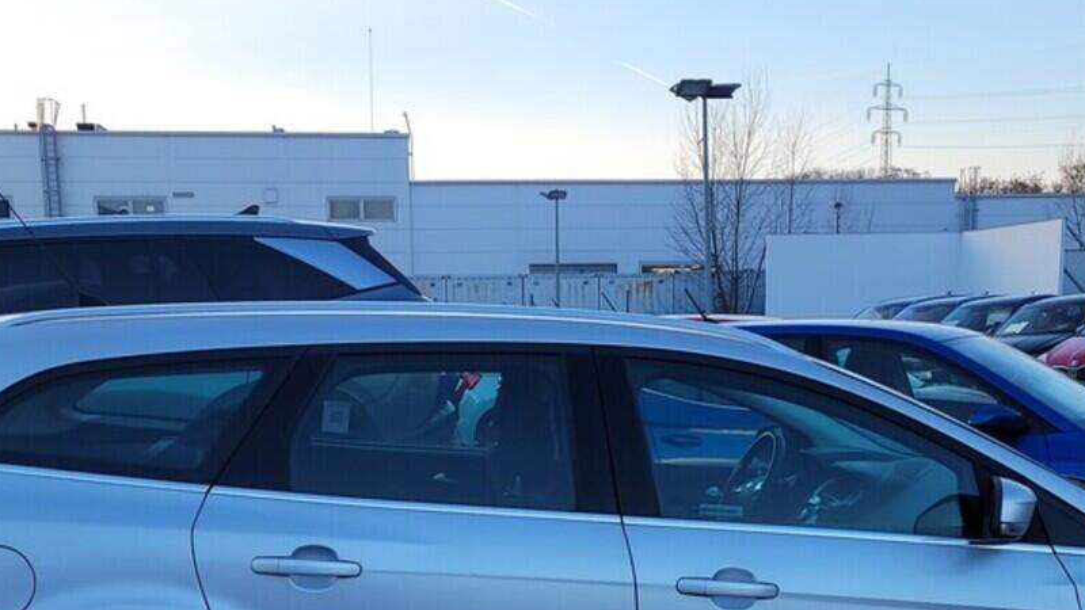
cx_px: 556
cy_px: 573
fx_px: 1467
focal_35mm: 51
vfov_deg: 22.8
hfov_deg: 40.6
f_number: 1.8
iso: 40
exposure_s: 1/375
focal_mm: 5.4
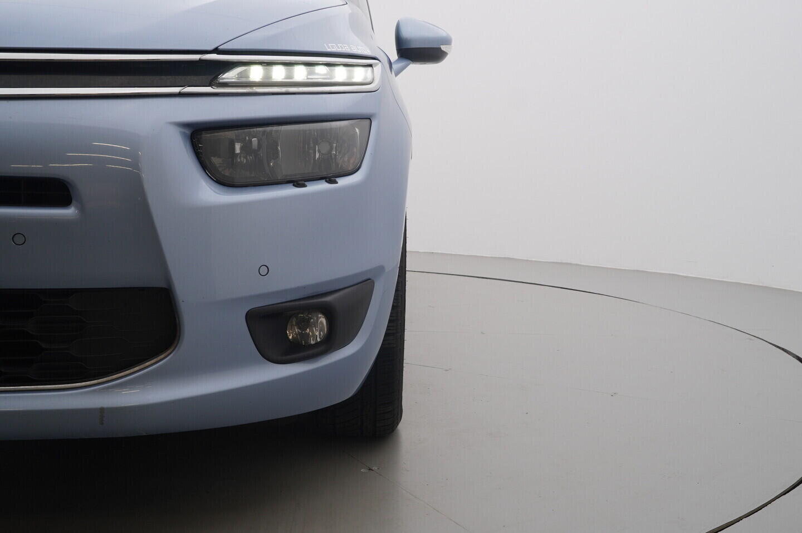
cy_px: 266
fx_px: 801
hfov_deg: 53.2
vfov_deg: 36.8
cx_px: 401
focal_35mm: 36
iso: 200
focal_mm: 24
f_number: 6.3
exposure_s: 1/80
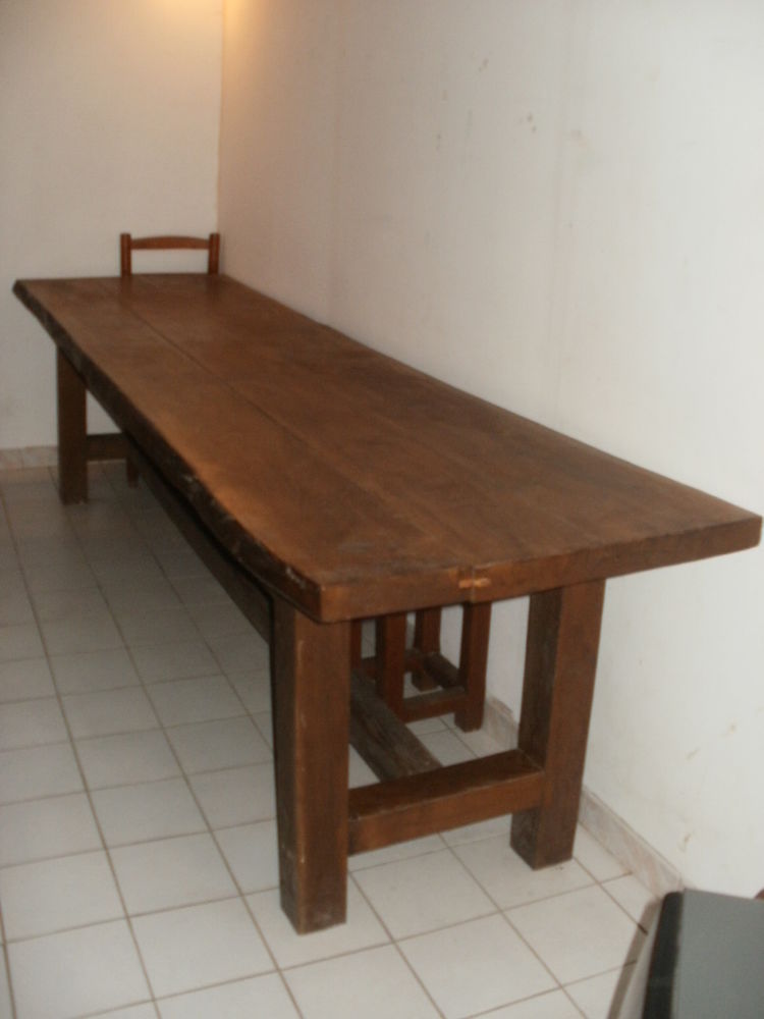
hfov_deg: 39.7
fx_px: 1059
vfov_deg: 51.4
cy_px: 510
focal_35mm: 36
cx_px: 382
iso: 160
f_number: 3.5
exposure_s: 1/30
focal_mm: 6.3
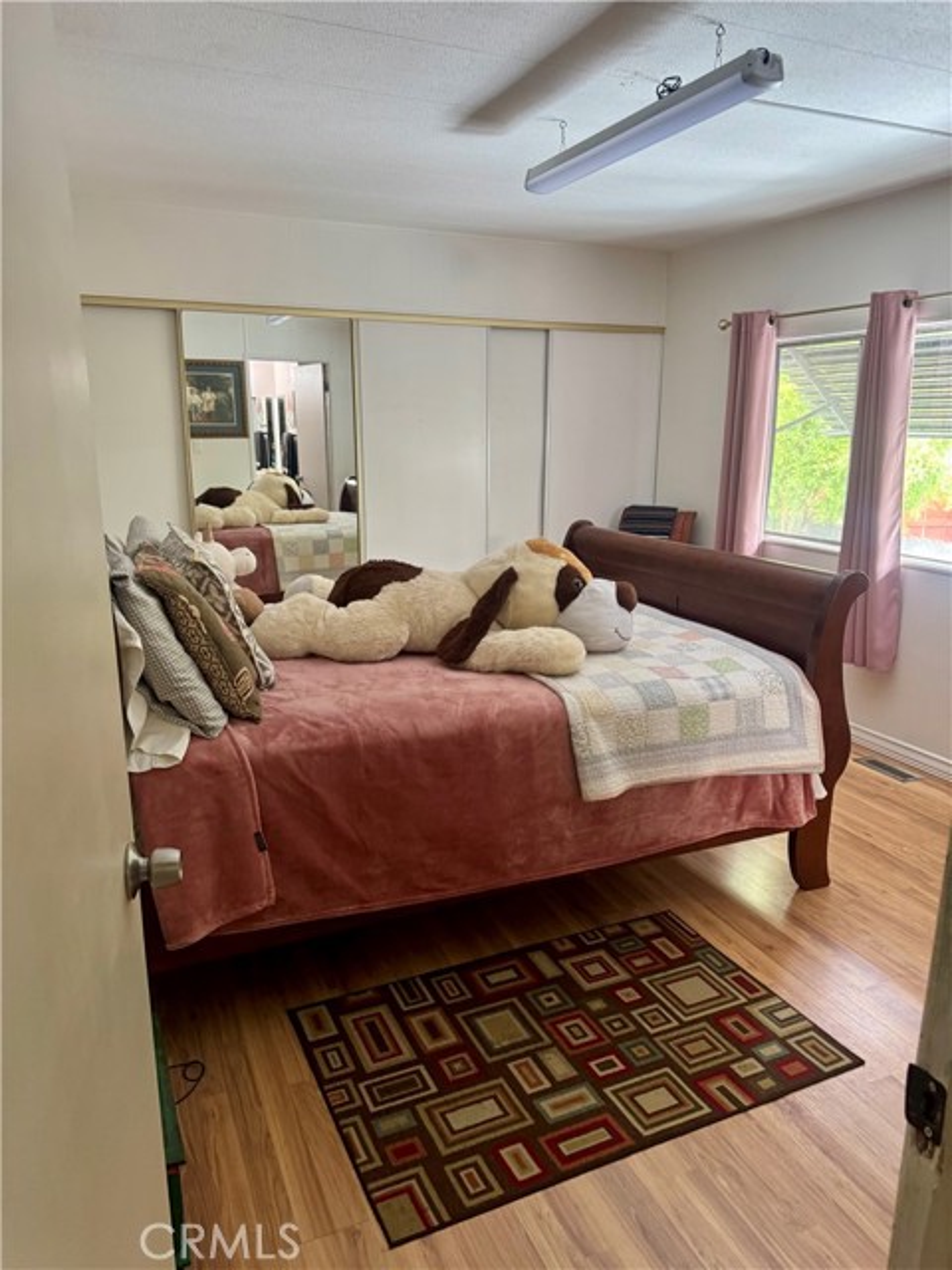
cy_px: 635
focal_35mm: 24
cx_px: 476
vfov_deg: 71.6
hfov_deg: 56.8
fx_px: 880
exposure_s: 1/60
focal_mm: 6.76
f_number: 1.78
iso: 320
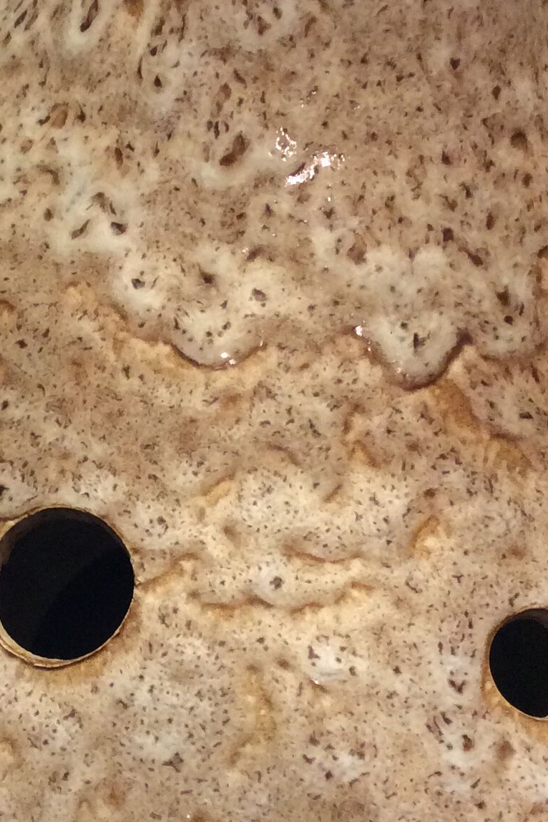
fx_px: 1712
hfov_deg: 18.0
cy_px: 314
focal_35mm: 75
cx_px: 124
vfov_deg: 26.9
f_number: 2.4
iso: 125
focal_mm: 3.3
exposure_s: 1/25
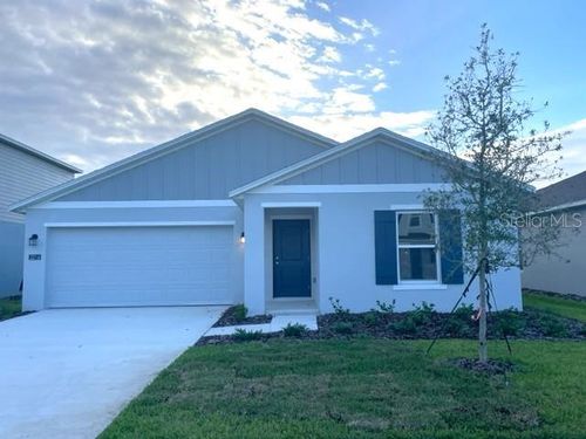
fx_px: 491
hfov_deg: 61.7
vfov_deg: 48.2
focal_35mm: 29
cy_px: 220
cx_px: 293
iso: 32
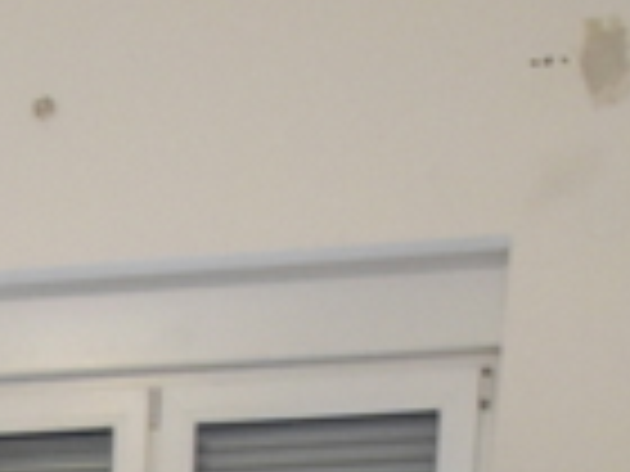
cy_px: 1407
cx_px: -342
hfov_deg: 14.7
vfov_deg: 9.4
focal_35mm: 124
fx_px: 2257
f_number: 4.5
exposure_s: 1/30
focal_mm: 10
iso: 1250
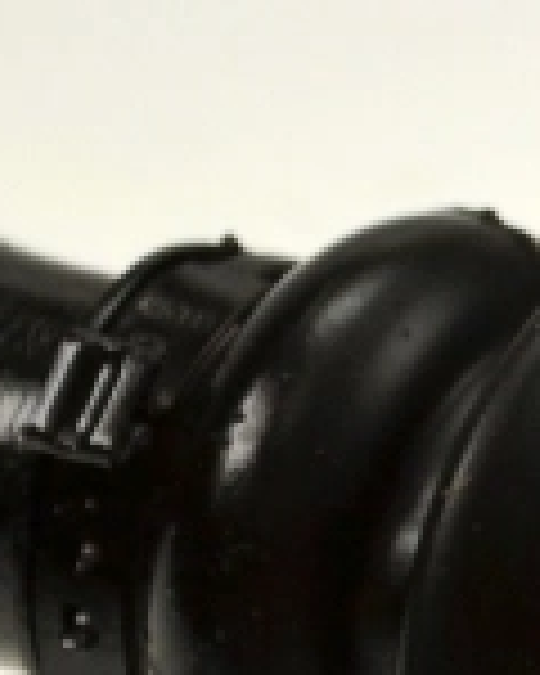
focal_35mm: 449
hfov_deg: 3.4
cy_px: 788
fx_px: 8970
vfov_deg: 4.3
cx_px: 1150
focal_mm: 80
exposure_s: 1/640
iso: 400
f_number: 6.3
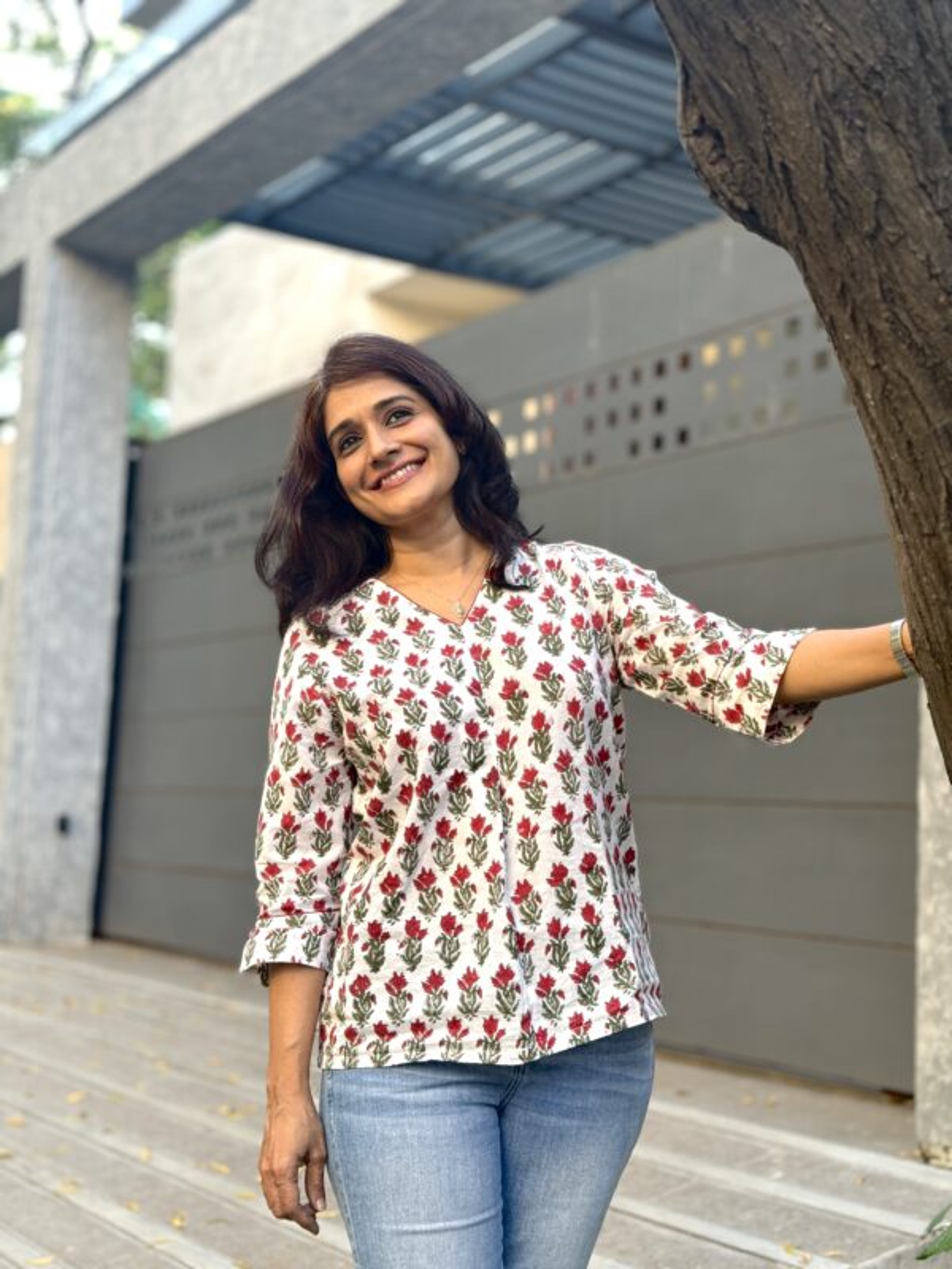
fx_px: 1760
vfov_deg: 39.7
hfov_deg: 30.3
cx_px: 476
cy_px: 634
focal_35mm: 48
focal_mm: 6.76
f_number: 1.78
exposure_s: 1/141
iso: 50
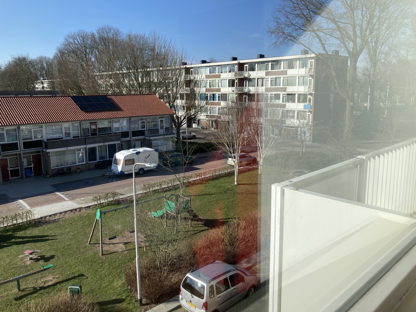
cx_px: 208
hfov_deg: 63.4
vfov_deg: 49.7
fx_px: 336
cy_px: 156
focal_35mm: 28
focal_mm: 3.99
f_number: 1.8
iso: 20
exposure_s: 1/2183
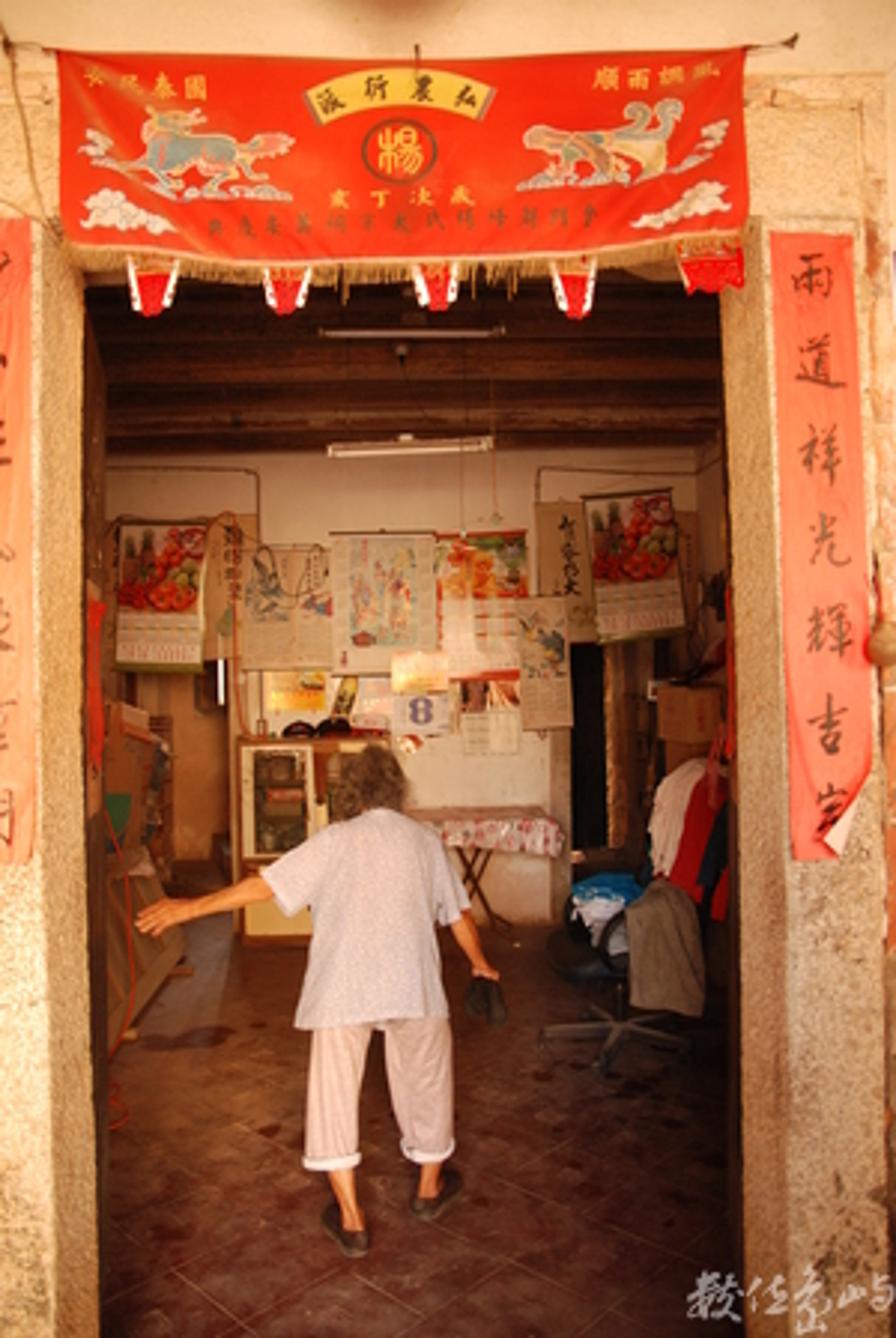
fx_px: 2512
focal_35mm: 68
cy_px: 669
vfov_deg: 29.8
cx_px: 448
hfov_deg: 20.2
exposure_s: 1/60
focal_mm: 45
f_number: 4
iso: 500
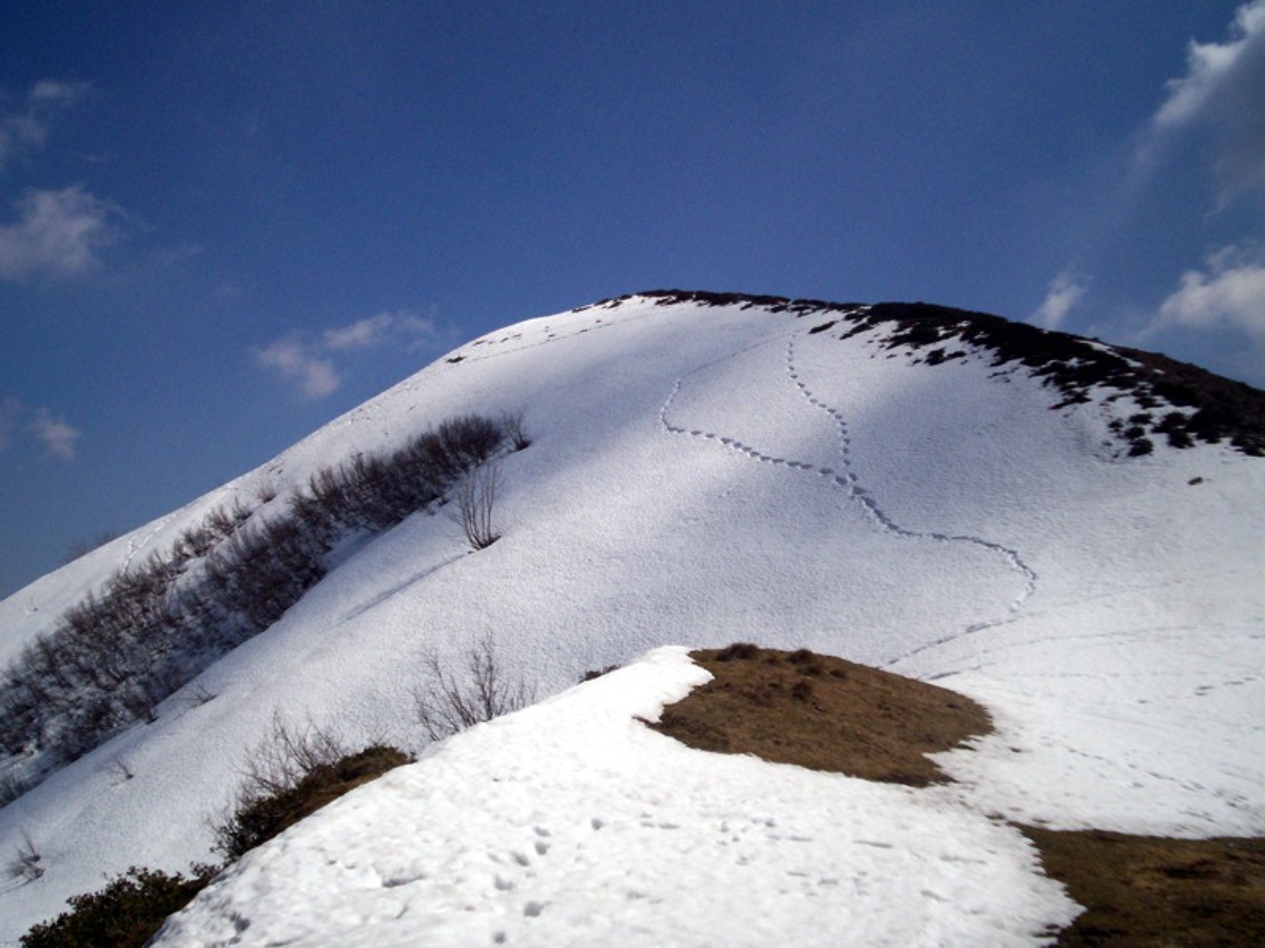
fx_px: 1316
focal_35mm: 36
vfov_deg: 39.7
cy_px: 474
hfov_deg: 51.4
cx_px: 632
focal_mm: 5.9
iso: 100
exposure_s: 1/2000
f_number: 4.5
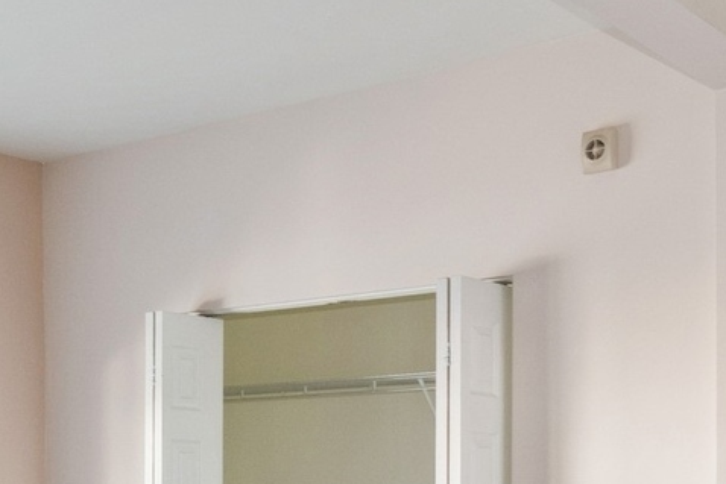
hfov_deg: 31.8
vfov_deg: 20.8
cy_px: 574
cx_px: 125
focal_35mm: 61
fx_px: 1230
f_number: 8
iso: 200
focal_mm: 12
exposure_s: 1/2
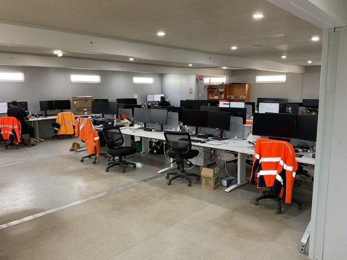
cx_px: 174
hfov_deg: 61.7
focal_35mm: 29
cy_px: 130
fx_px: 291
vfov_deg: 48.2
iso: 80
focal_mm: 3
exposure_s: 1/50
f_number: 1.8
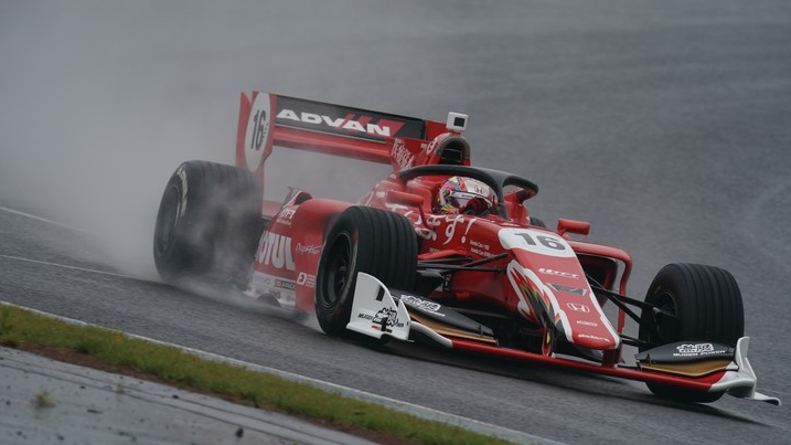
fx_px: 13232
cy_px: 193
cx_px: 395
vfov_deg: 1.9
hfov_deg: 3.4
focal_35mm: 631
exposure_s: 1/800
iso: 320
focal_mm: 600
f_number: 9
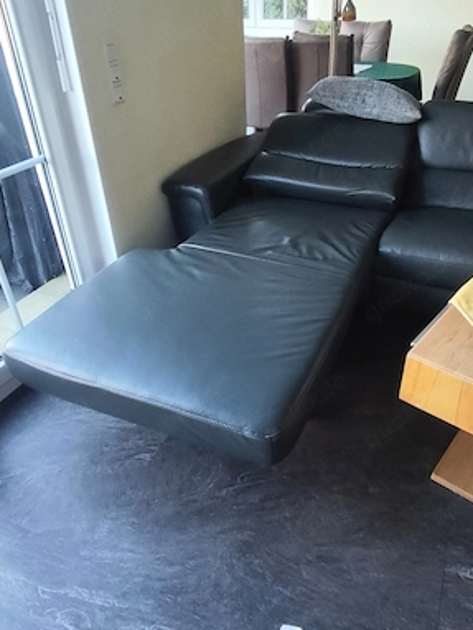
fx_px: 419
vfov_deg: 73.9
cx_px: 244
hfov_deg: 58.9
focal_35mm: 23
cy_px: 309
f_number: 2.2
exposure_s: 1/50
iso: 400
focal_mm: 1.65
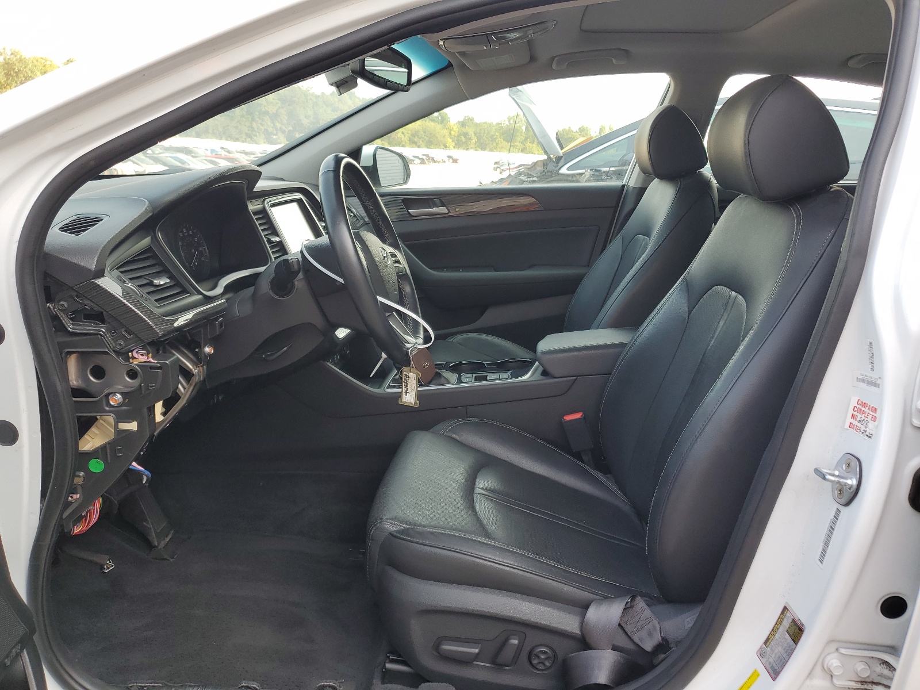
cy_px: 345
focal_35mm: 26
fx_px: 691
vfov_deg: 53.1
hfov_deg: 67.3
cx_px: 460
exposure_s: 1/270
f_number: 1.5
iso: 50
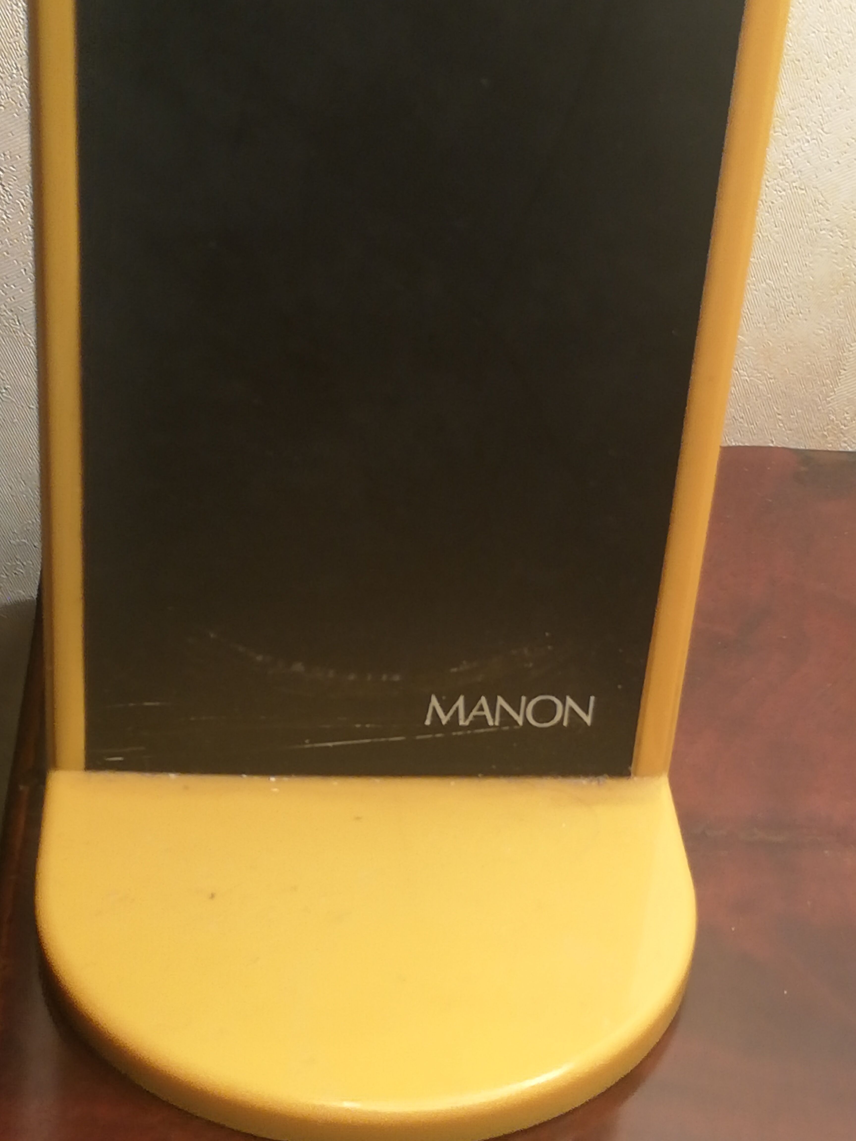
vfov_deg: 25.0
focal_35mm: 78
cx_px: 428
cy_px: 570
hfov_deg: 18.9
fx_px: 2572
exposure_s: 1/33.3
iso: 250
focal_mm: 3.81
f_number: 2.2
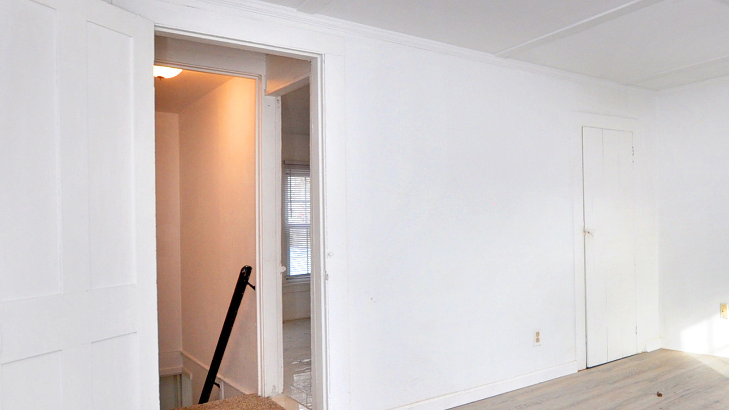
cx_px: 565
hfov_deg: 63.1
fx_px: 541
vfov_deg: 41.5
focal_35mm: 28
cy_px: 209
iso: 250
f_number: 5
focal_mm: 10
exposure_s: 1/160
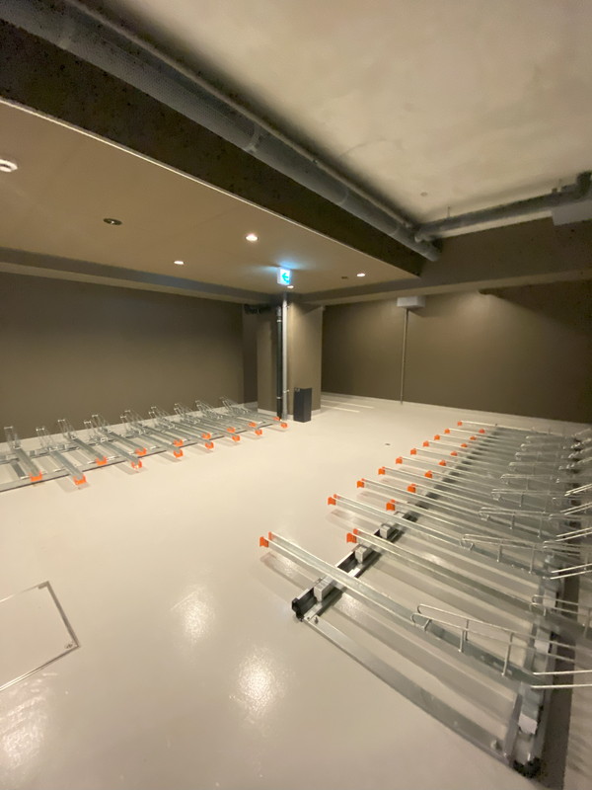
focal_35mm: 13
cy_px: 395
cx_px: 296
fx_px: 296
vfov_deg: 106.2
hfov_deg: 89.9
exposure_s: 1/52
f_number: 2.4
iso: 640
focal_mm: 1.54
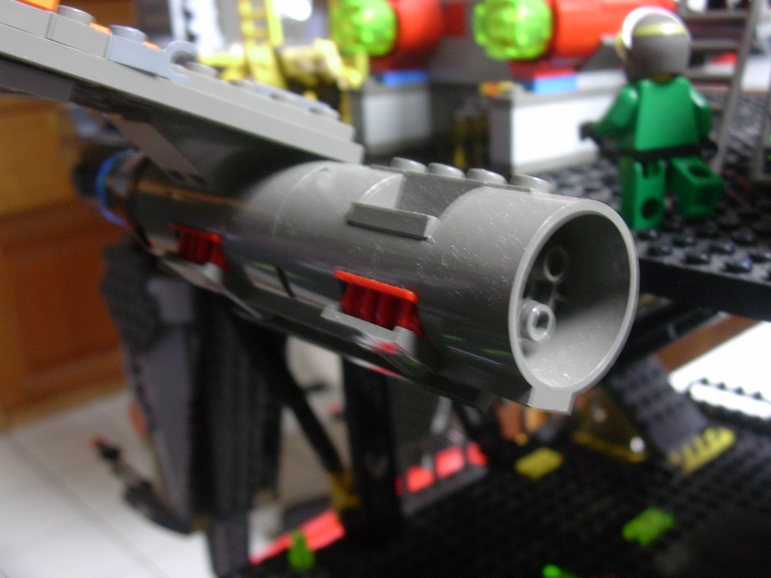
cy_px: 289
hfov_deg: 42.1
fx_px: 1002
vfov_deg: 32.2
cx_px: 386
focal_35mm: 45
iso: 70
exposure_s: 1/6.9
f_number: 2.9
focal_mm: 6.7
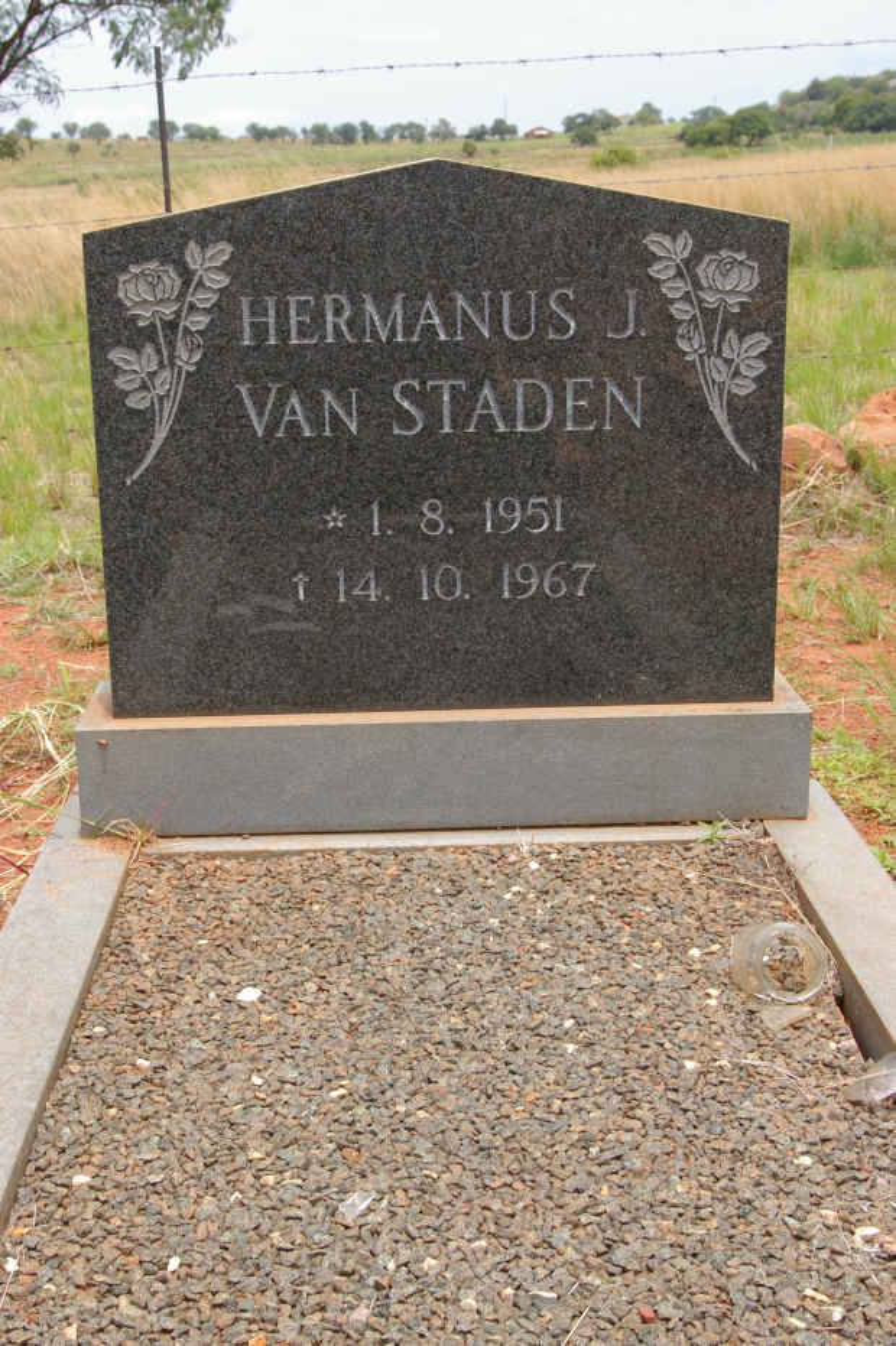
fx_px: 1851
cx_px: 448
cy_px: 673
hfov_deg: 27.2
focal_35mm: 50
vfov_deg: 40.0
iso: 200
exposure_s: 1/125
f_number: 11
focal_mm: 33
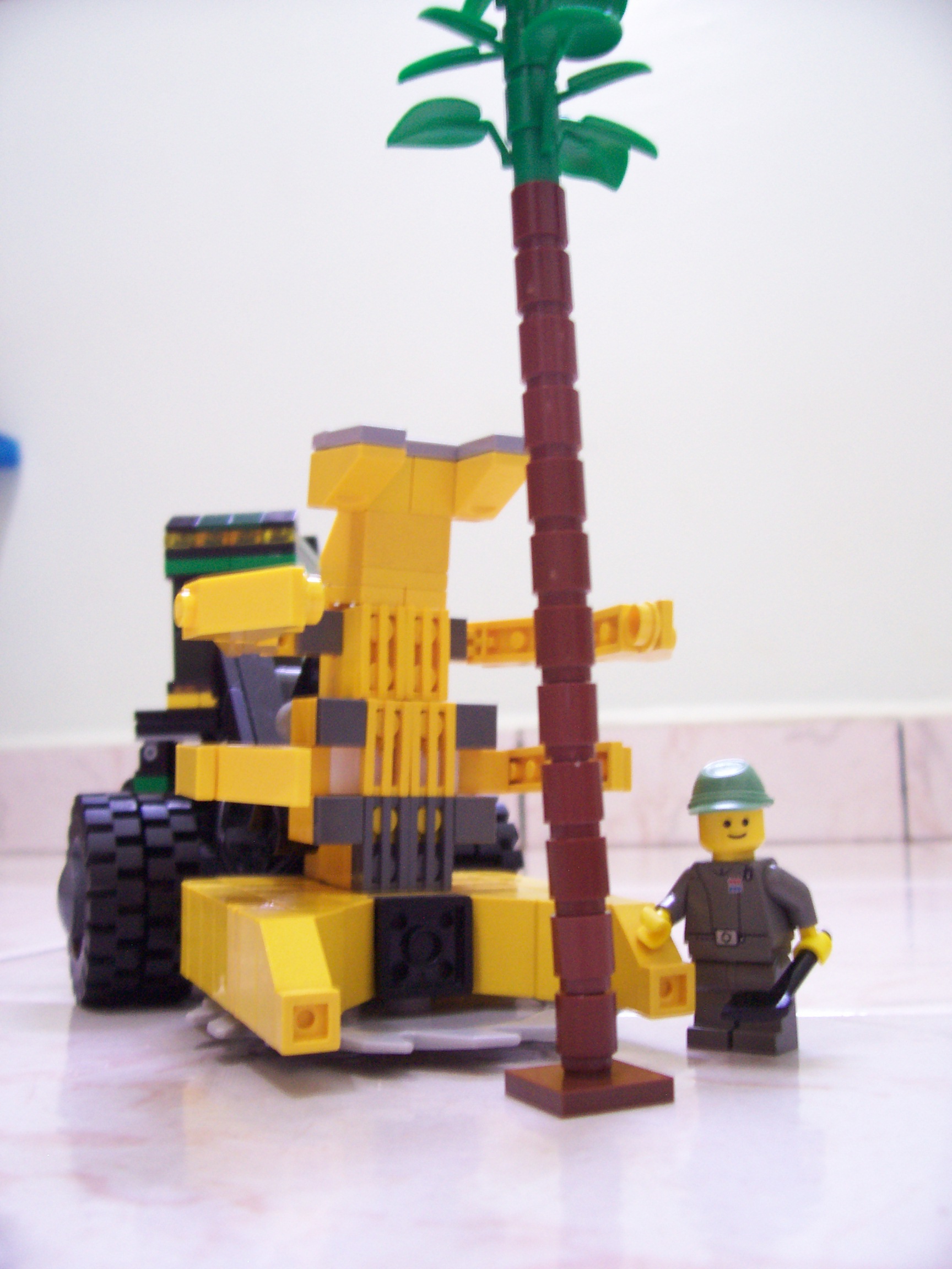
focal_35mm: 34
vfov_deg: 54.0
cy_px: 634
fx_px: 1247
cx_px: 476
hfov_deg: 41.8
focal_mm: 5.6
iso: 160
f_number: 2.7
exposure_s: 1/2.83
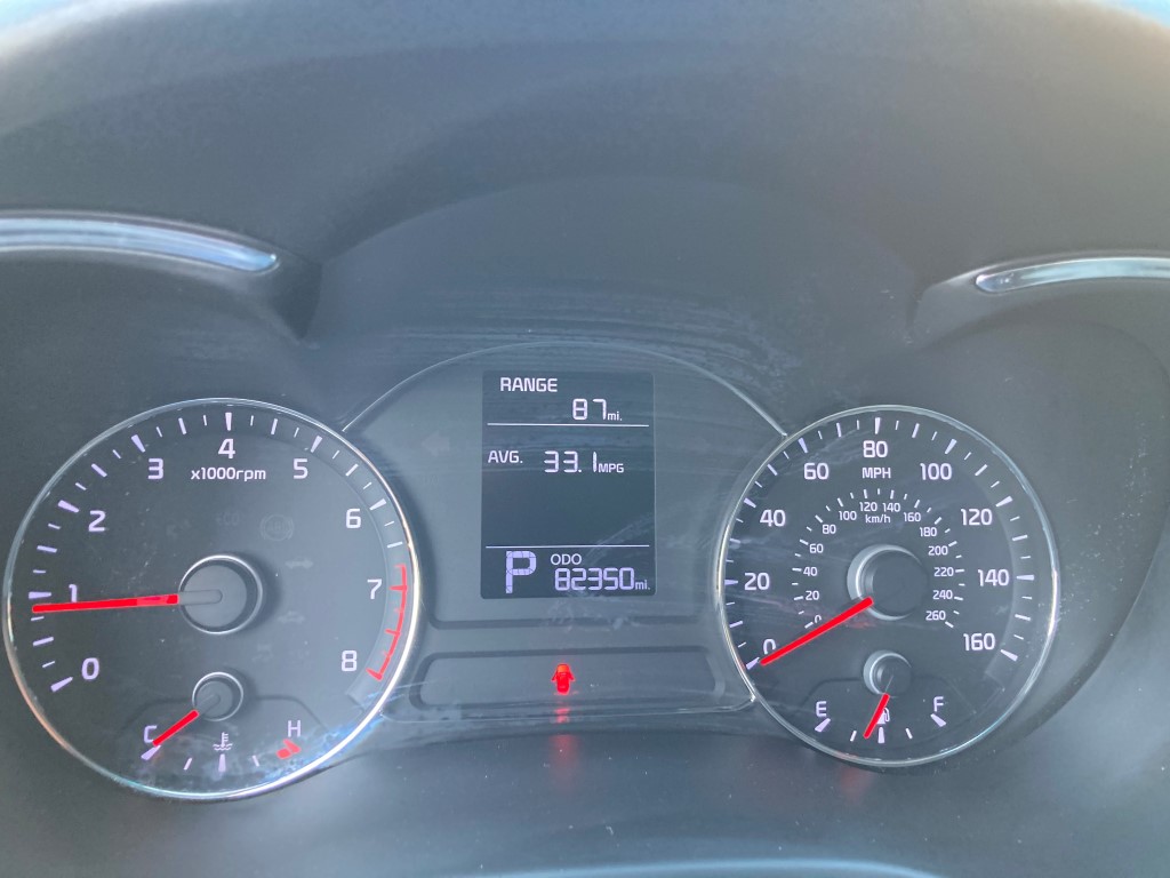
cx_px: 585
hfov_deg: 63.4
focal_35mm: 28
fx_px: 946
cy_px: 439
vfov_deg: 49.7
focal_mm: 3.99
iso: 200
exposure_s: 1/60
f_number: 1.8
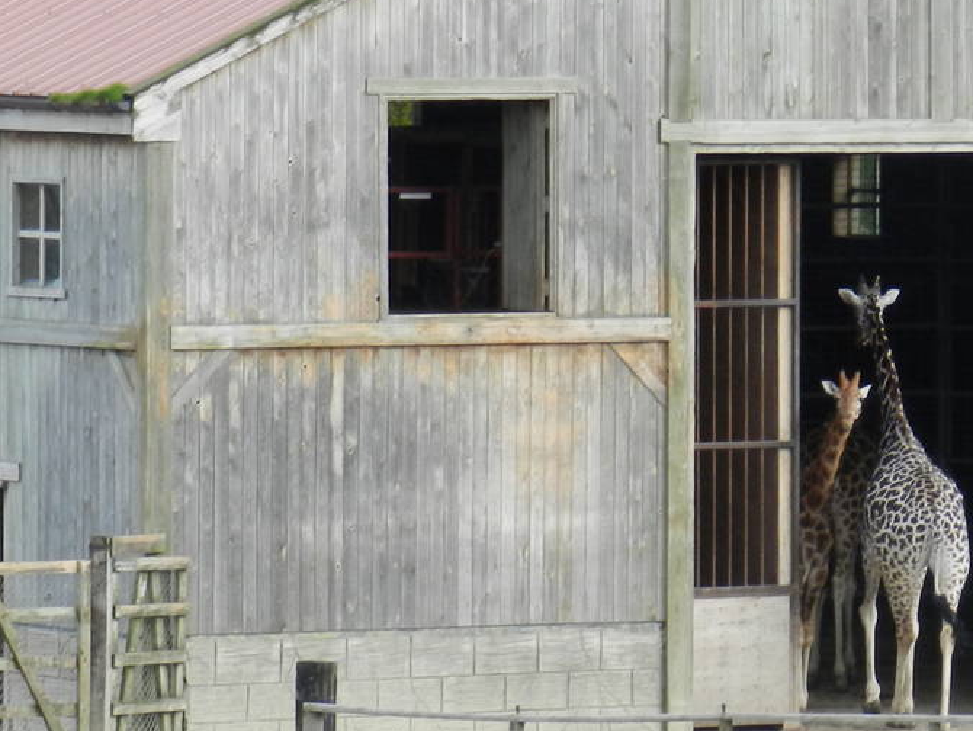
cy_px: 456
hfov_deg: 4.3
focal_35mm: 456
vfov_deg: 3.3
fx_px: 12822
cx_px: 903
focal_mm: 34
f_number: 5.5
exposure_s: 1/125
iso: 160
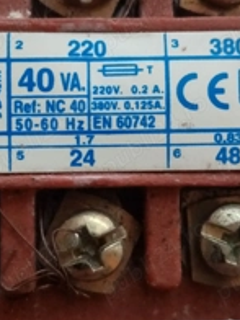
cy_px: 163
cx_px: 96
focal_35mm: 53
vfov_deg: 36.2
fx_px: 490
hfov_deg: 27.5
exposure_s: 1/20
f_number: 1.8
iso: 902
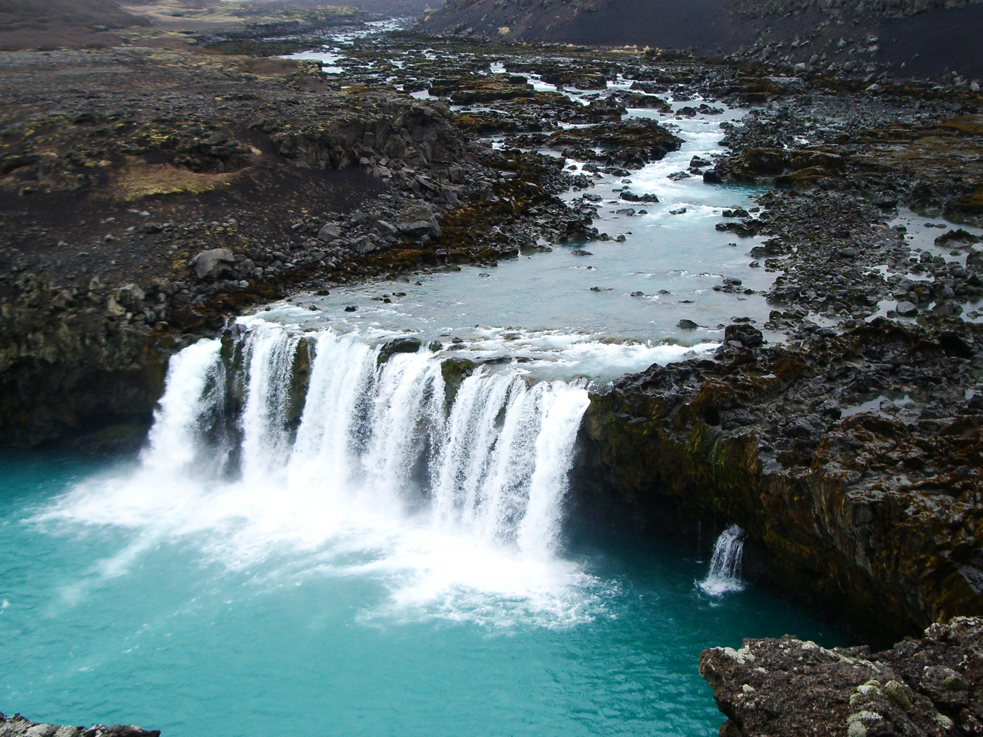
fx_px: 1391
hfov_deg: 38.9
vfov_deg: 29.7
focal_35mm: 49
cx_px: 492
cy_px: 368
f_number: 3.1
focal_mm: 8.2
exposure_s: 1/320
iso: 80
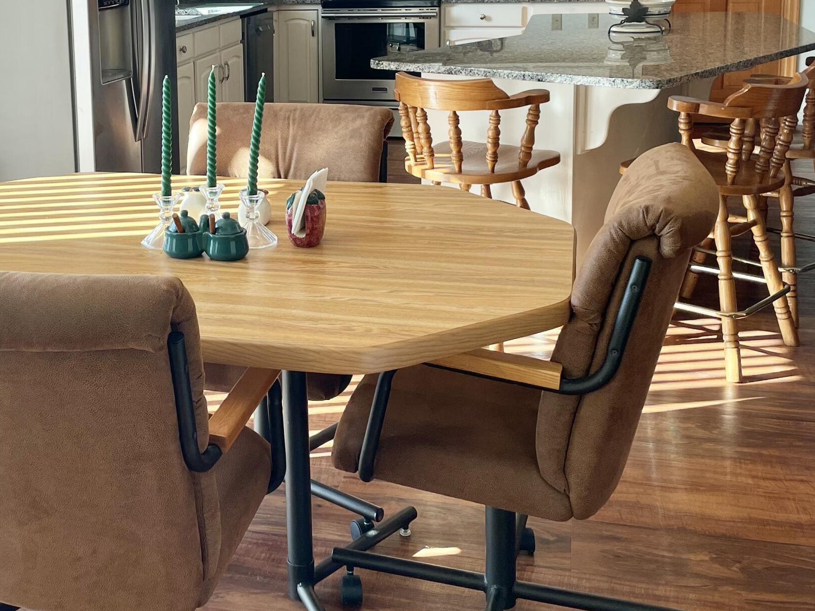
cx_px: 242
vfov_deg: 29.7
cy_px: 133
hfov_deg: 39.0
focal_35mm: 48
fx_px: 1130
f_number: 1.6
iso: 40
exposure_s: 1/120
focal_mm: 4.2
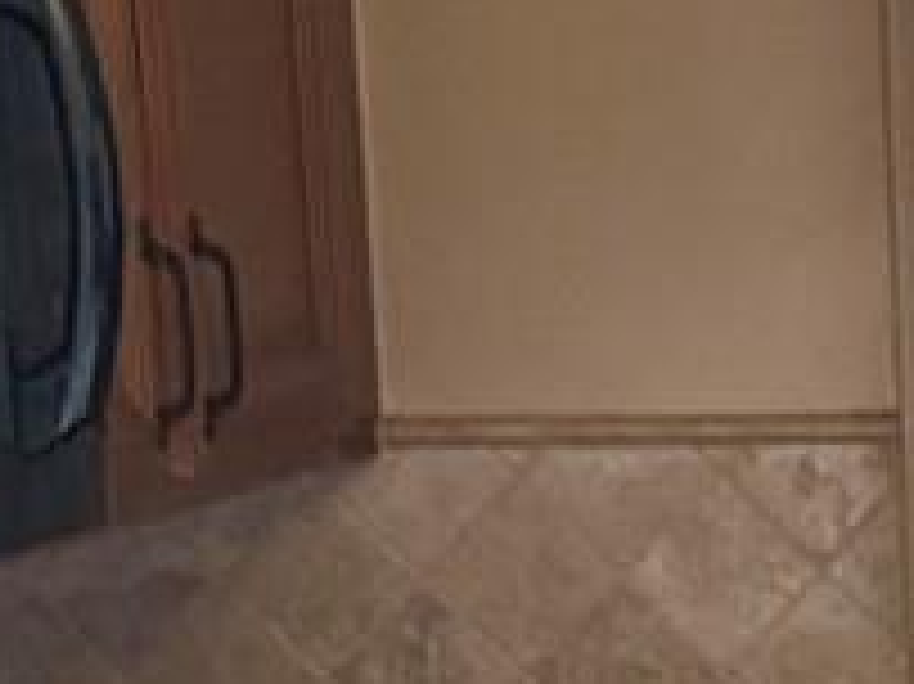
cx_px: 1130
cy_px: 1174
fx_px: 4987
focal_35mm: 189
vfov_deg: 7.6
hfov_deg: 10.3
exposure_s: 1/60
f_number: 1.78
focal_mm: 6.76
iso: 640
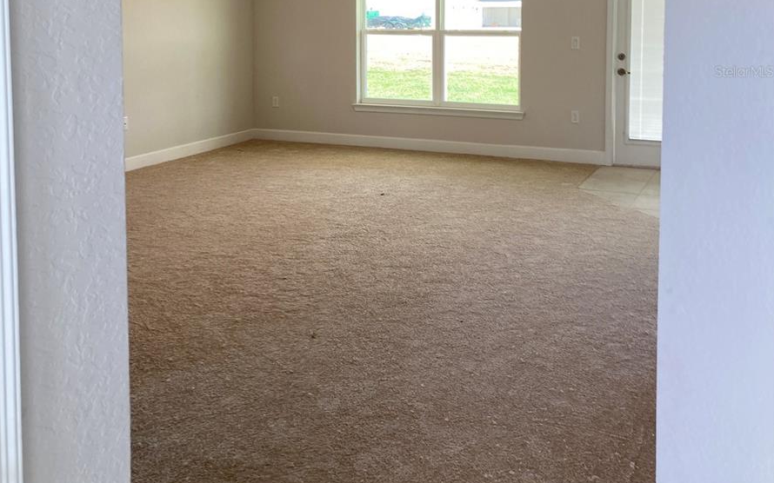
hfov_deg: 49.3
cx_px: 385
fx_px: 844
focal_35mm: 40
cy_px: 71
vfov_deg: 30.9
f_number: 1.8
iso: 40
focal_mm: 3.99
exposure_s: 1/120
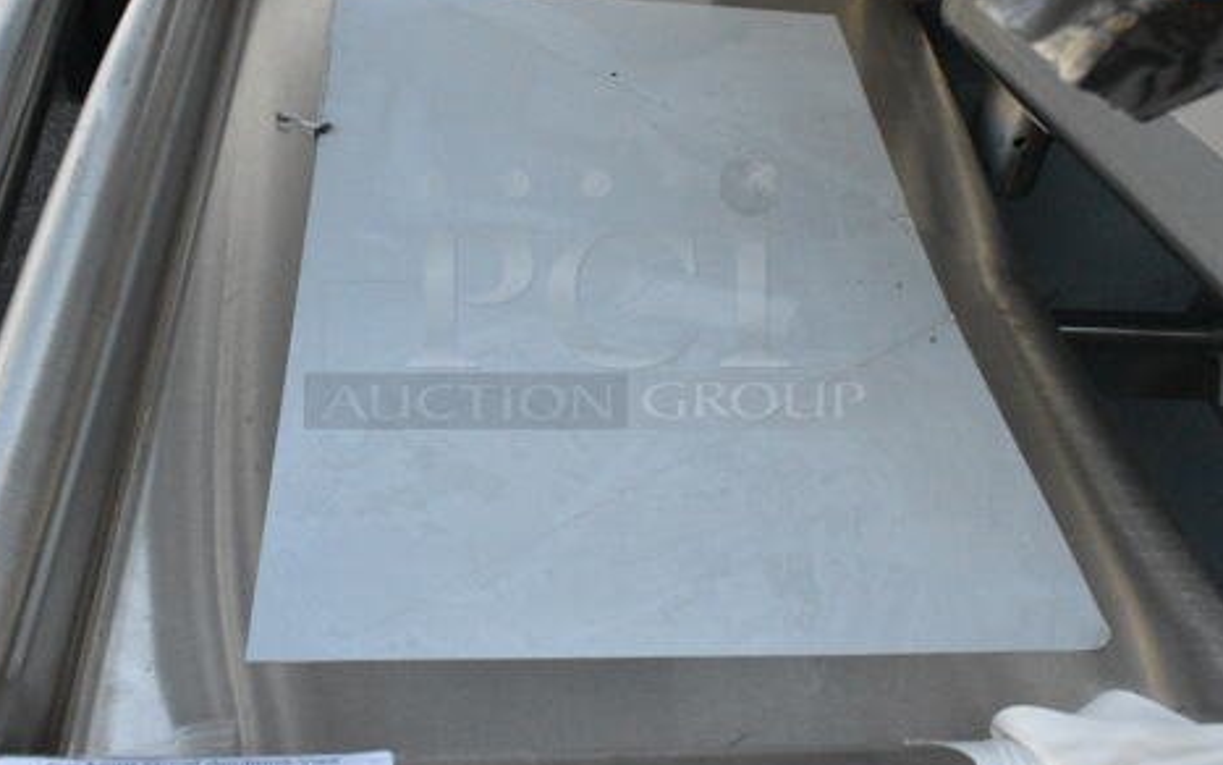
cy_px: 291
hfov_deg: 54.0
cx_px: 597
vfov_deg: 35.2
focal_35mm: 36
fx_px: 1200
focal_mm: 18
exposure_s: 1/500
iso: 6400
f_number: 11
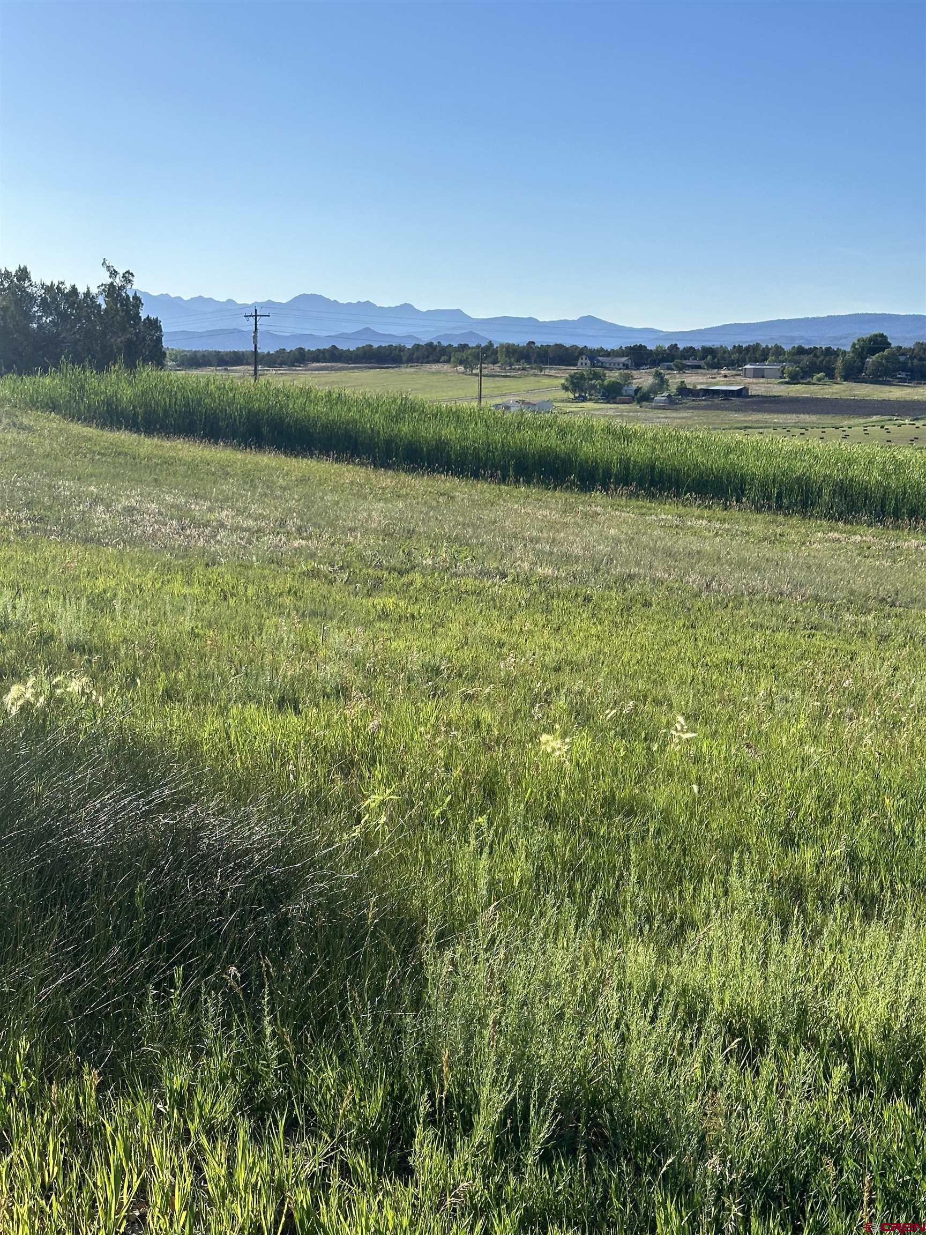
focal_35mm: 48
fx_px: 1712
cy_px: 618
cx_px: 463
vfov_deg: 39.7
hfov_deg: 30.3
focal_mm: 6.86
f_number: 1.78
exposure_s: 1/3876
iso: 64
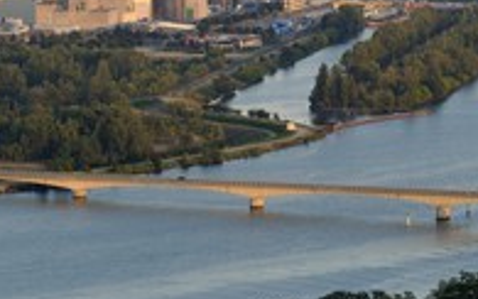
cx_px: 293
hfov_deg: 7.6
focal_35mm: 275
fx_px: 3583
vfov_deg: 4.8
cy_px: 27
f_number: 7.1
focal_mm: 125
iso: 200
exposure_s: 1/200
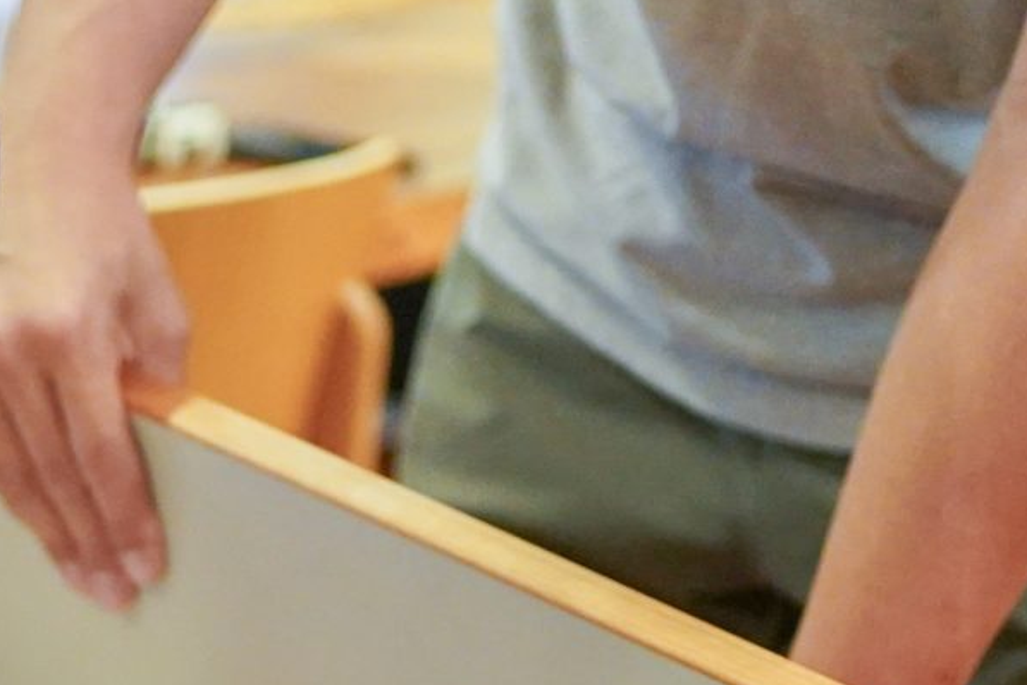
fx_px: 4279
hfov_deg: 13.2
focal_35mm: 150
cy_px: 1015
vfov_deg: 8.9
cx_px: -337
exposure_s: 1/400
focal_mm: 35
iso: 5000
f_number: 1.8
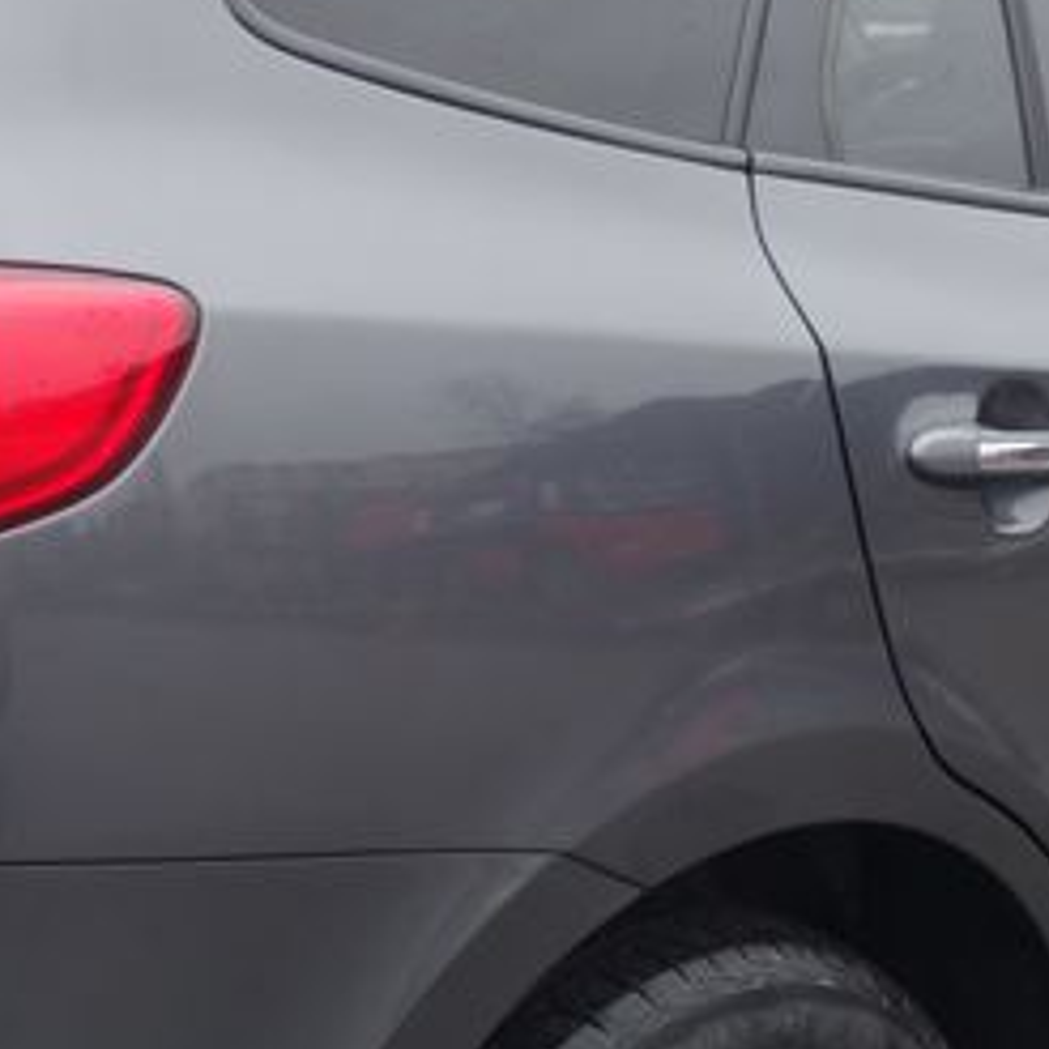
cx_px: 367
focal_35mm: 99
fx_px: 3394
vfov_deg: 17.5
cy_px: 642
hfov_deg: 17.5
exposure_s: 1/30
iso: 125
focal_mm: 10.4
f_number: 5.6
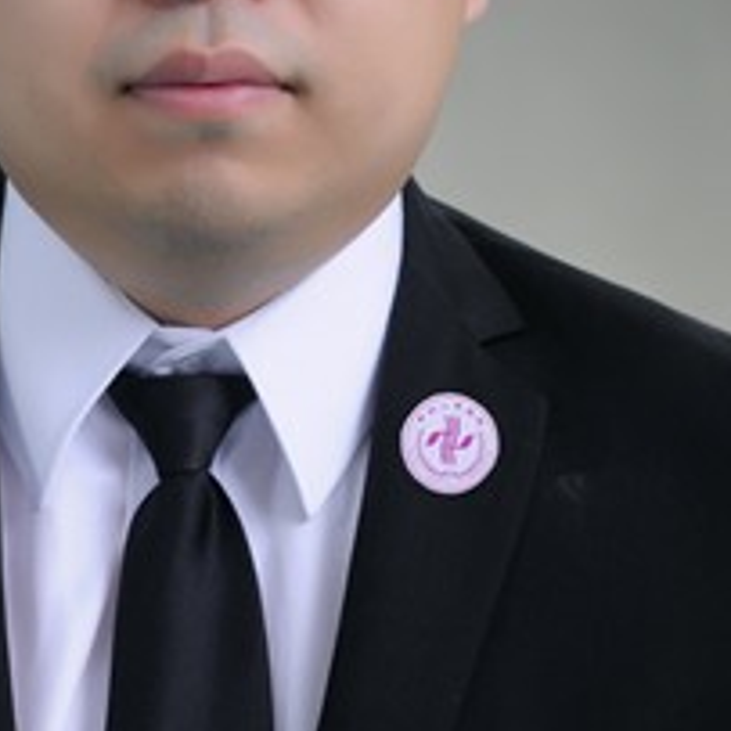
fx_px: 5757
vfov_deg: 7.2
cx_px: 205
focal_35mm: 241
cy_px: 49
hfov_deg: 7.3
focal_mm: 85
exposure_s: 1/125
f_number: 5.6
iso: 160
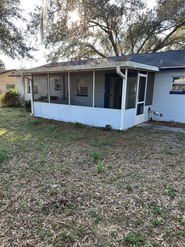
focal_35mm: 24
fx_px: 171
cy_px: 124
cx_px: 92
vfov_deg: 71.6
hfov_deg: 56.8
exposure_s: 1/422
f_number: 1.78
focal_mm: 6.86
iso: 80
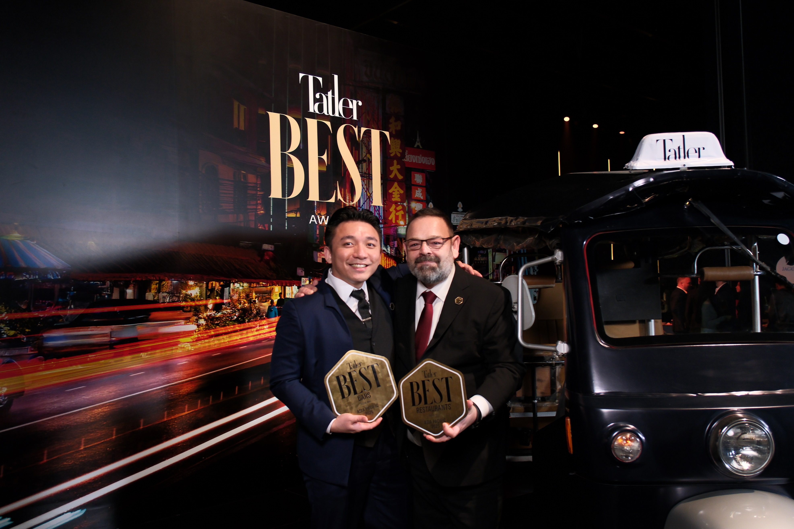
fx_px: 706
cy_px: 264
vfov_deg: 41.1
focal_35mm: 32
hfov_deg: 58.7
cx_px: 397
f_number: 2.8
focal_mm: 21
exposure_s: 1/125
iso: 800
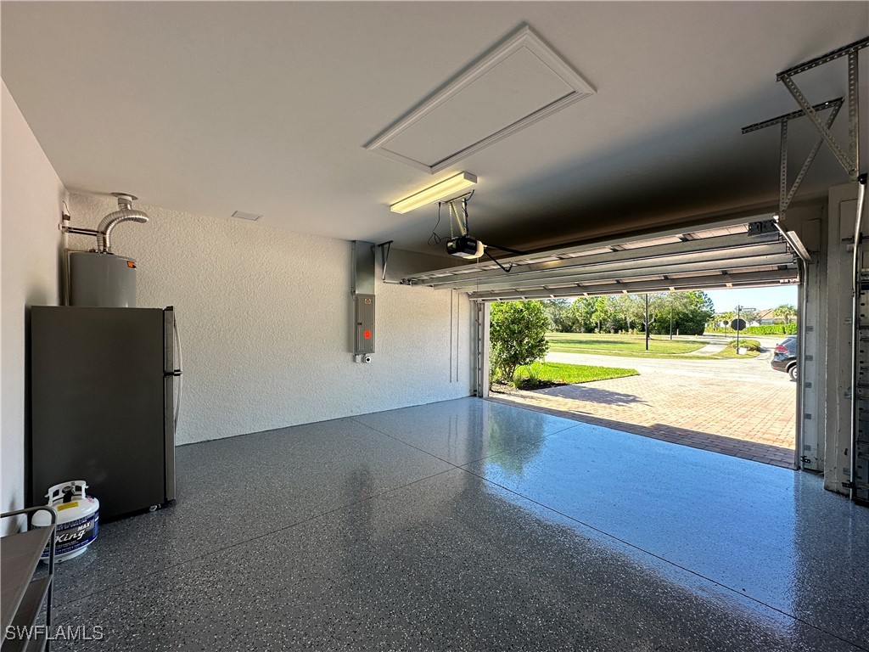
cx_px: 434
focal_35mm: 14
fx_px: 351
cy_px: 326
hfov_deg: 102.1
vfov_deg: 85.7
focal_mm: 2.22
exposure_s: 1/245
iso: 40
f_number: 2.2
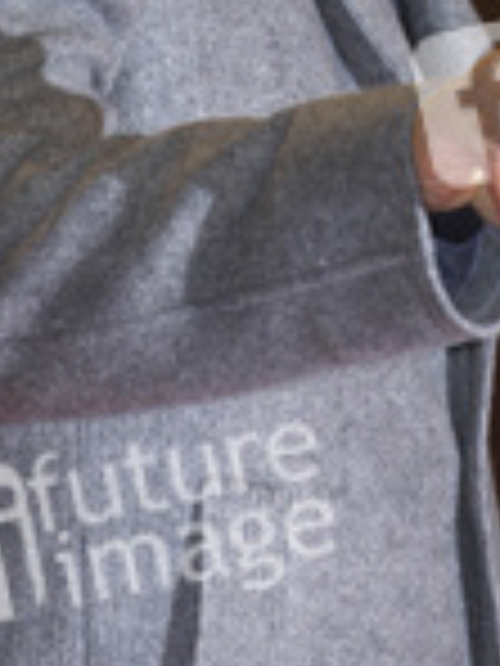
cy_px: -144
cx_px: 234
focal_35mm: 508
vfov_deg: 3.9
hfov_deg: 2.9
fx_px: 9784
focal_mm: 130
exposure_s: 1/100
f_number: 6.3
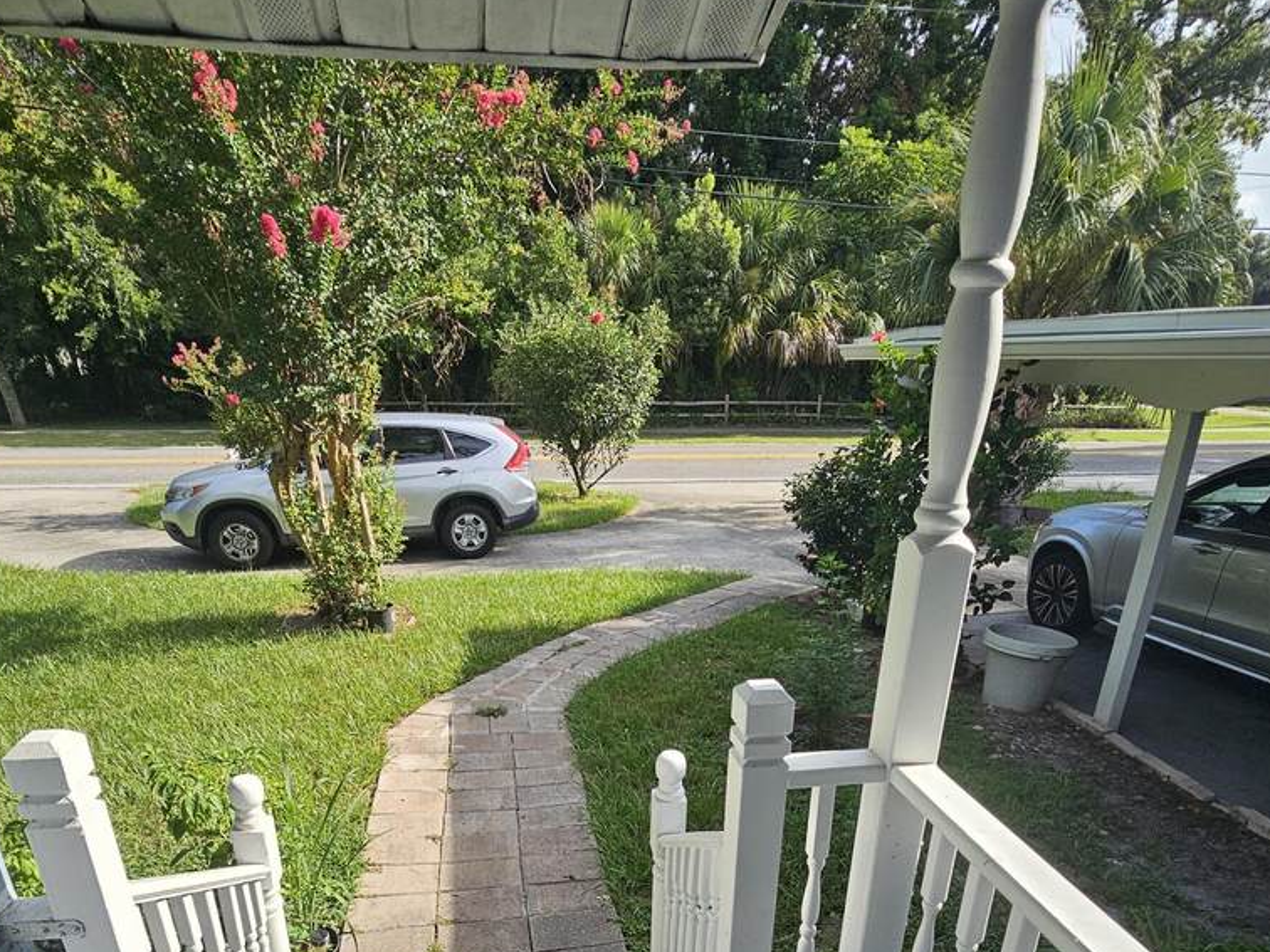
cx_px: 623
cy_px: 757
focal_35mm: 22
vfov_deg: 56.8
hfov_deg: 76.4
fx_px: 807
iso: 50
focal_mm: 2.2
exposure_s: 1/919
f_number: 2.2
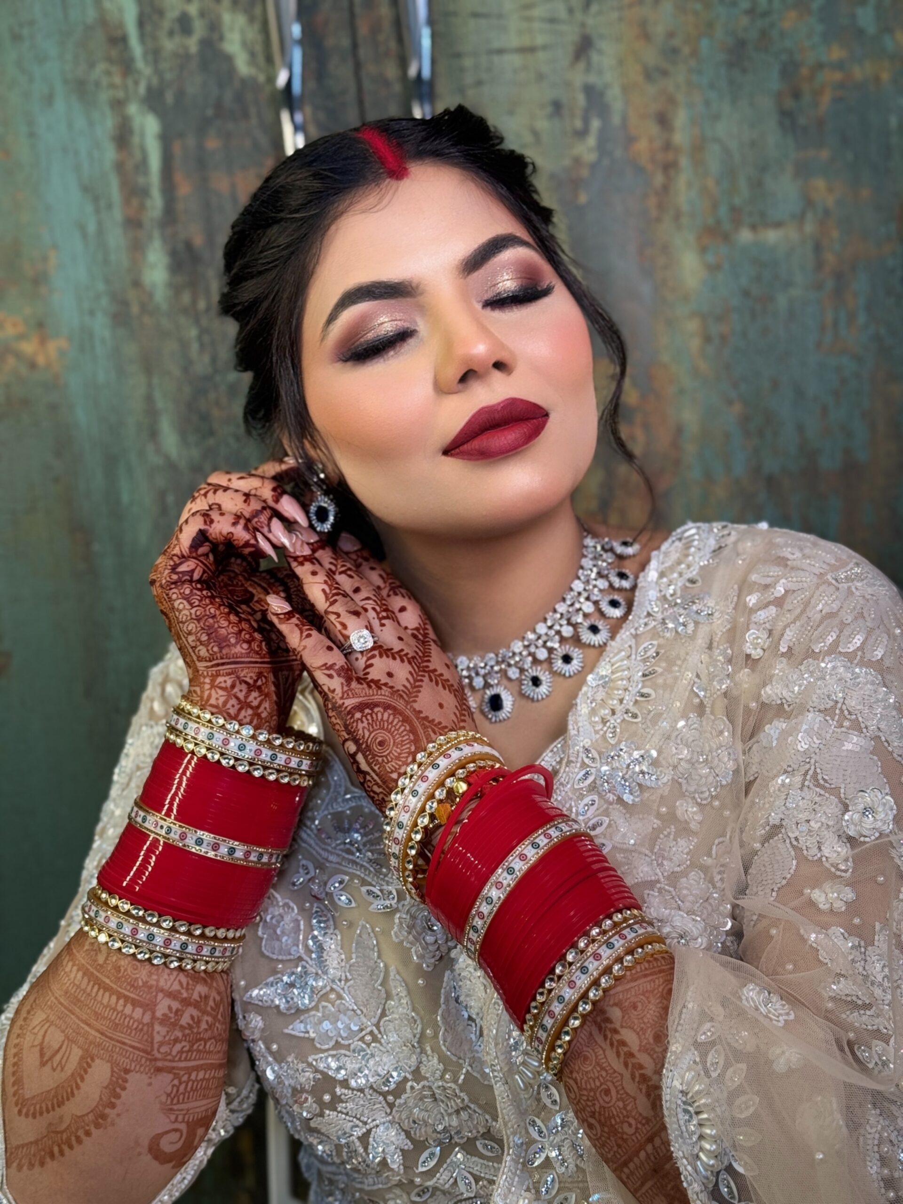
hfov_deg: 30.3
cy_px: 602
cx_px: 452
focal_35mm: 48
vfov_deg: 39.7
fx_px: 1670
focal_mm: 6.76
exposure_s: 1/142
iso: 64
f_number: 1.78
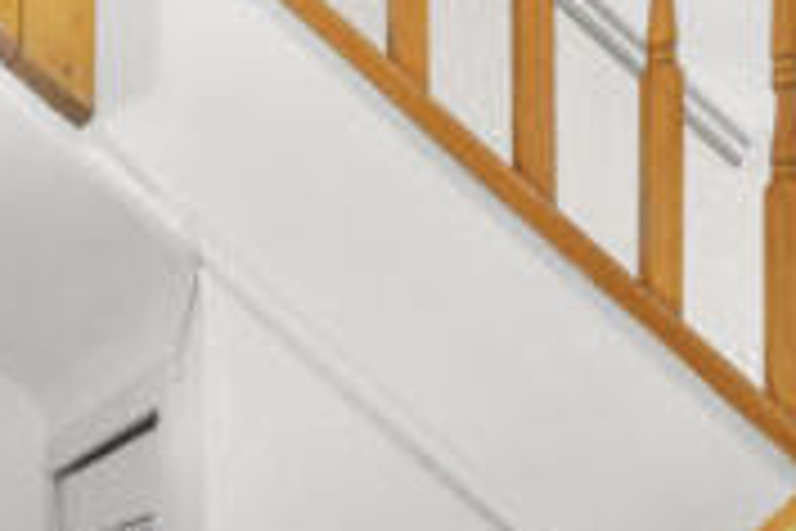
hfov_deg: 18.0
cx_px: -202
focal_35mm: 107
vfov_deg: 12.3
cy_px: 754
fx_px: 2366
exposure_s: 1/1.67
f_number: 9
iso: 250
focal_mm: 29
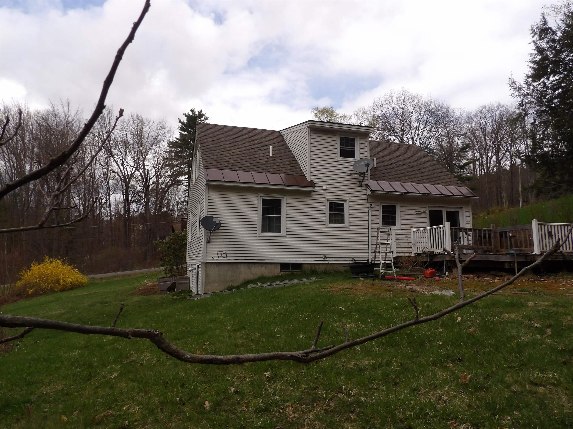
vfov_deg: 56.8
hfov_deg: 71.6
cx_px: 286
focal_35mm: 24
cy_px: 214
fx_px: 397
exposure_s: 1/488
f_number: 4.6
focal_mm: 4.3
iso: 100
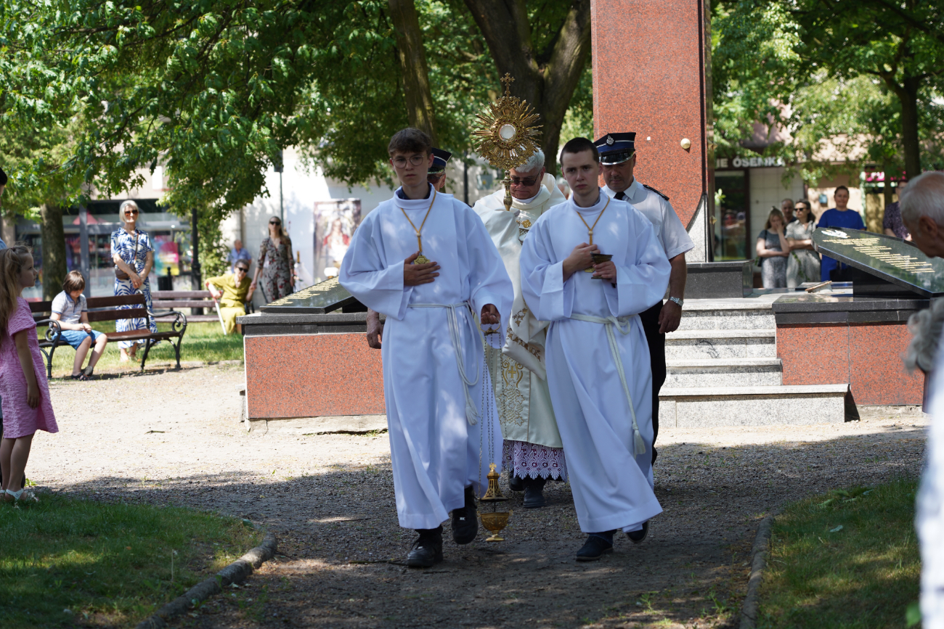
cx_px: 472
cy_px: 314
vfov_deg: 13.0
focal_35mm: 105
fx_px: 2753
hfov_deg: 19.5
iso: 100
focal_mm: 105
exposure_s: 1/160
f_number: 5
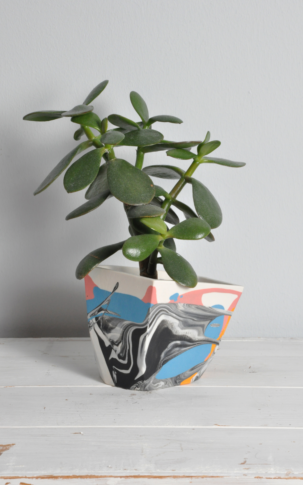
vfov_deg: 14.8
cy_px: 242
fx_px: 1863
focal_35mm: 141
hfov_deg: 9.3
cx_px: 159
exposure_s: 1/60
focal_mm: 92
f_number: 25
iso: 1000
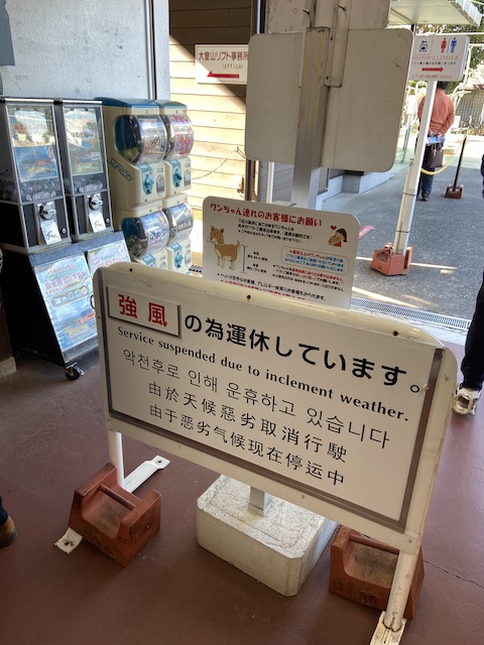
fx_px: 485
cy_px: 322
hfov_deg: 53.1
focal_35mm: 26
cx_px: 242
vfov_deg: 67.3
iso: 64
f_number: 1.8
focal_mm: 4.25
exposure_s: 1/100
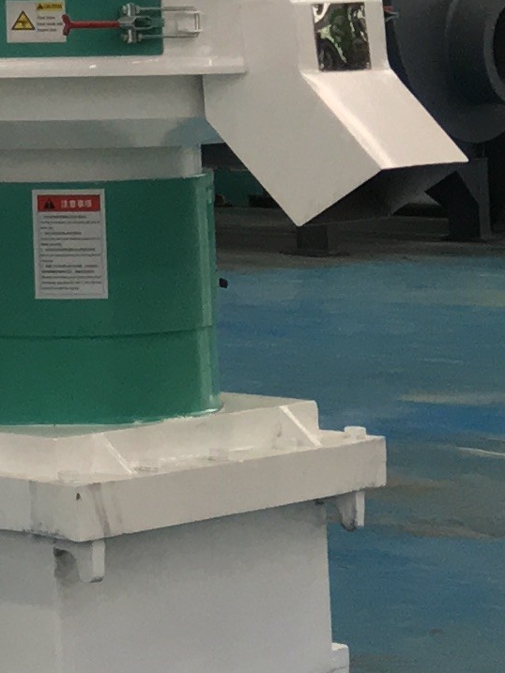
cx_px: -1218
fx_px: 3170
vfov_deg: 11.8
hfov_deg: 7.5
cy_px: -170
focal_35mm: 163
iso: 40
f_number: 2.2
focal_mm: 4.15
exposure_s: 1/100
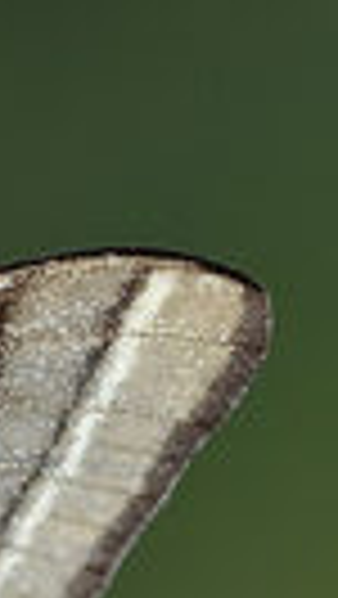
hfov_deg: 1.6
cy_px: 535
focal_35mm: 743
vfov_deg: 2.9
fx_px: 11822
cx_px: -653
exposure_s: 1/4000
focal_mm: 105
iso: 1000
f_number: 5.6
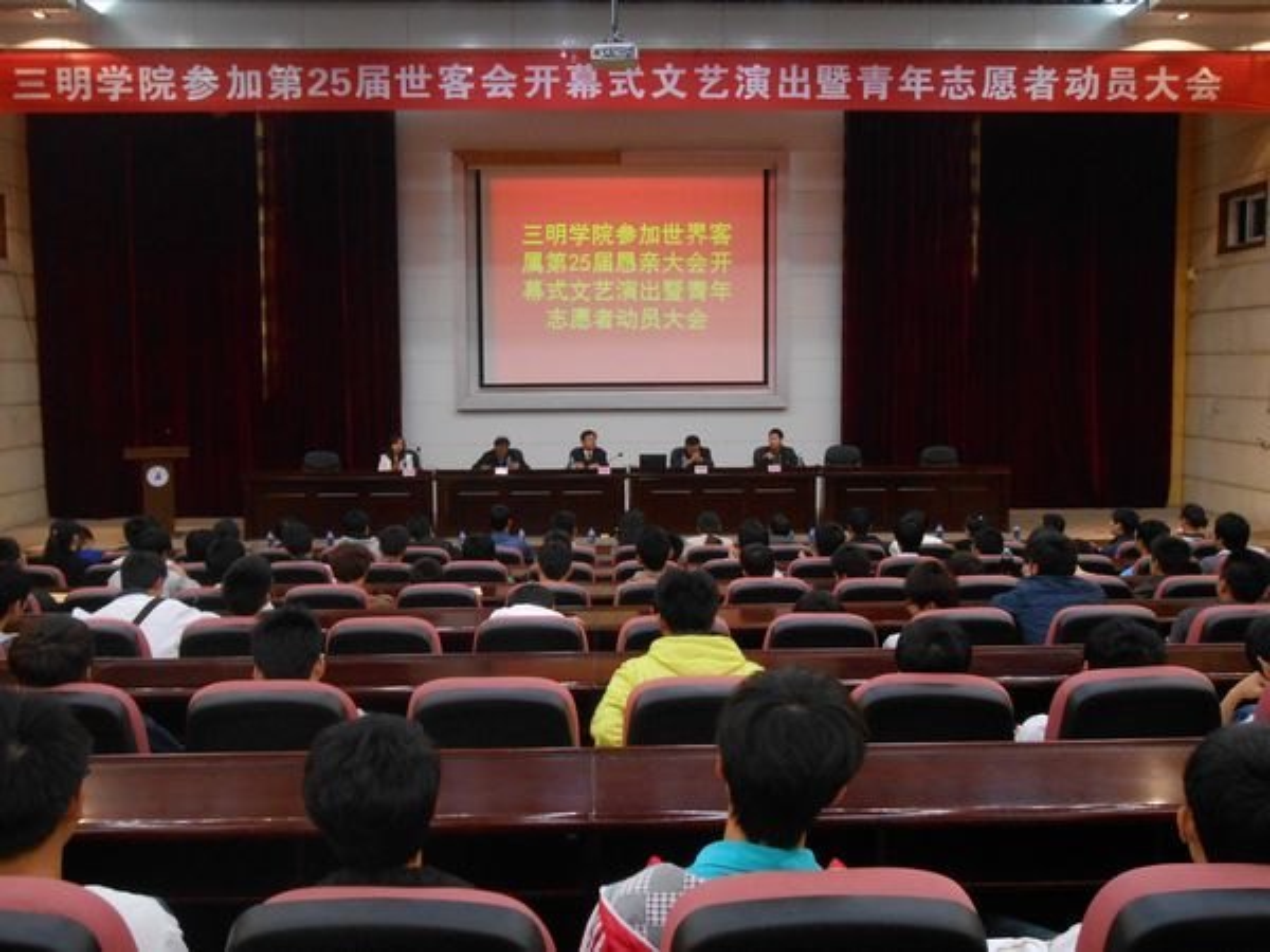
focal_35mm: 34
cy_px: 476
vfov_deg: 41.8
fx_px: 1247
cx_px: 635
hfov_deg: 54.0
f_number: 3.9
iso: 400
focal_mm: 6
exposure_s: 1/8
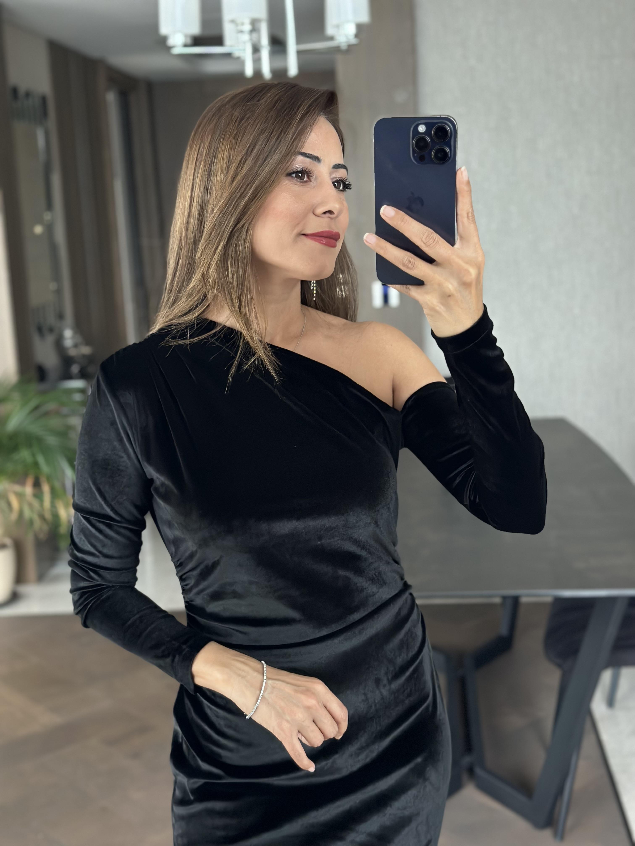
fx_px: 1174
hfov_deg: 30.3
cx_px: 318
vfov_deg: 39.7
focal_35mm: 48
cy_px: 423
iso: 400
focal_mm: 6.86
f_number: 1.78
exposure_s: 1/50
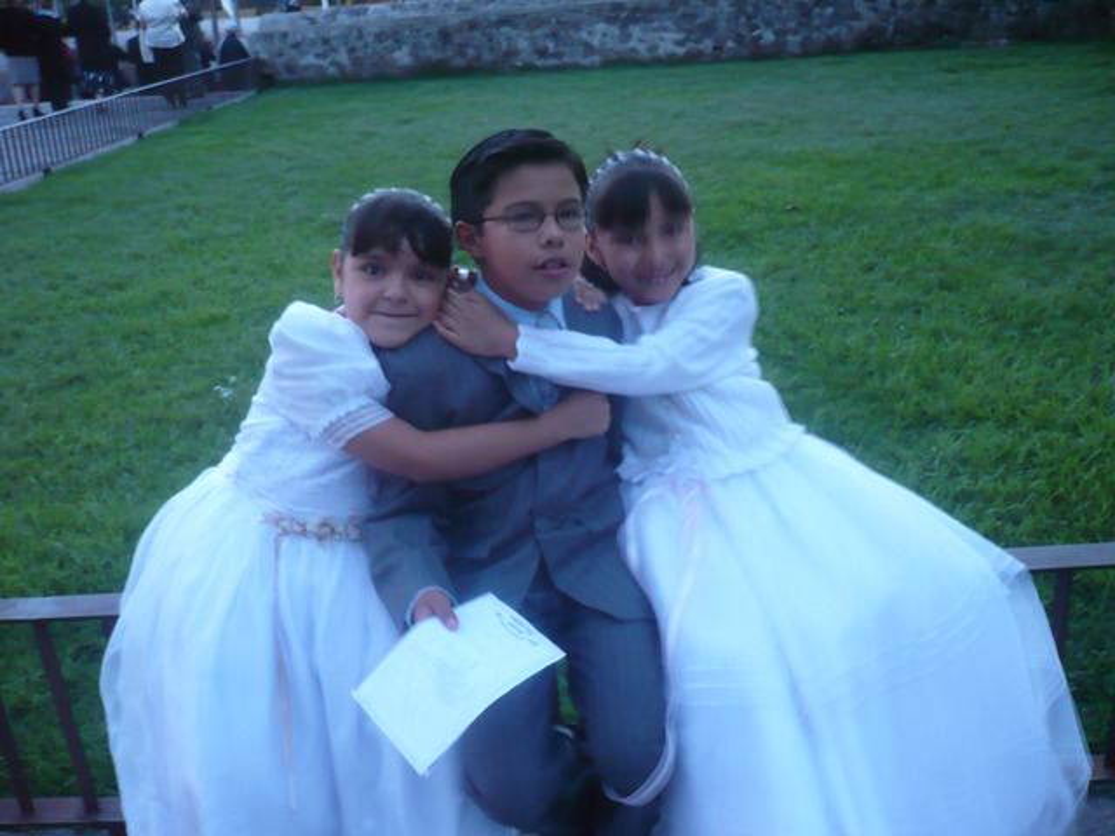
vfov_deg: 40.7
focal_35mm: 35
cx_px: 558
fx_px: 1127
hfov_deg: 52.6
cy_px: 418
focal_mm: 5.8
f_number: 2.8
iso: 200
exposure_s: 1/10
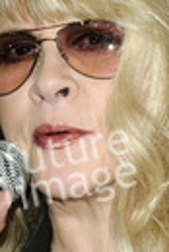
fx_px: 3631
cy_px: 273
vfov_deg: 4.0
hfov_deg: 2.7
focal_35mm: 517
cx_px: 94
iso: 320
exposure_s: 1/160
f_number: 4
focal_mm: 112
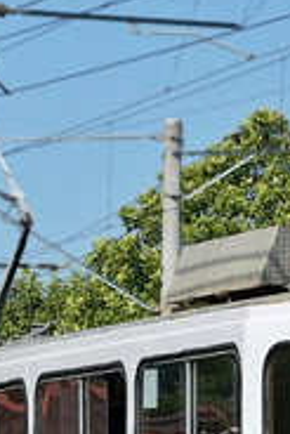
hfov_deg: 2.8
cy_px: 401
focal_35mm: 488
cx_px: 212
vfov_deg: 4.2
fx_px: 5885
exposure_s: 1/1250
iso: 200
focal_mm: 50
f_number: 8
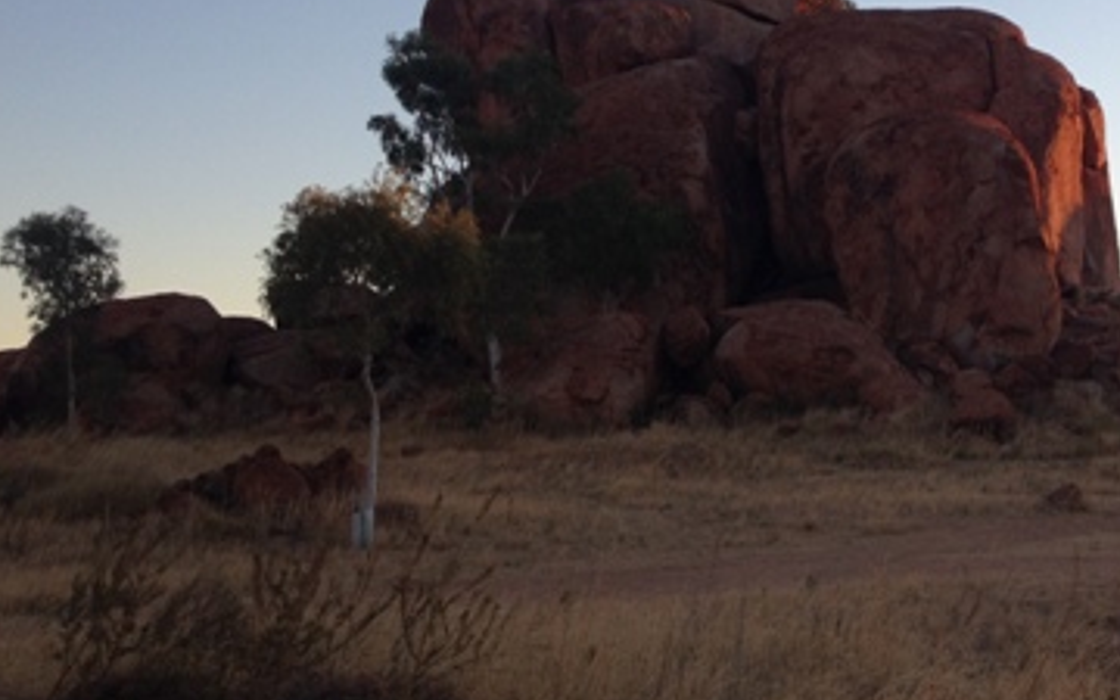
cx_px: 887
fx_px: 2015
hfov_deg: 30.4
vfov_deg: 19.6
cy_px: 218
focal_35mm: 66
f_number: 2.4
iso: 50
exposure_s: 1/263
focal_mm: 4.28
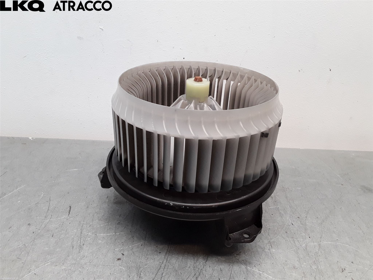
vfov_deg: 49.7
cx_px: 186
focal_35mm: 28
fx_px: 302
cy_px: 140
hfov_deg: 63.4
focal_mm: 2.91
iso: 80
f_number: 1.9
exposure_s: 1/100
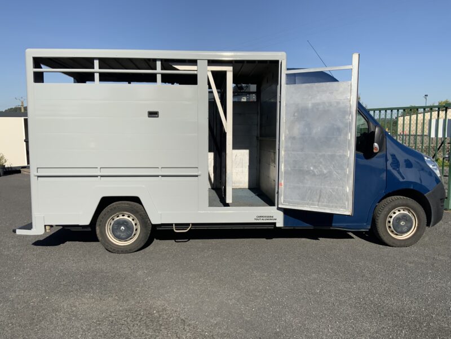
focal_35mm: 29
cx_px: 226
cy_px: 170
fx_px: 378
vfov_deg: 48.2
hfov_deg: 61.7
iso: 20
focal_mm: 3
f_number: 1.8
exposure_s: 1/3125
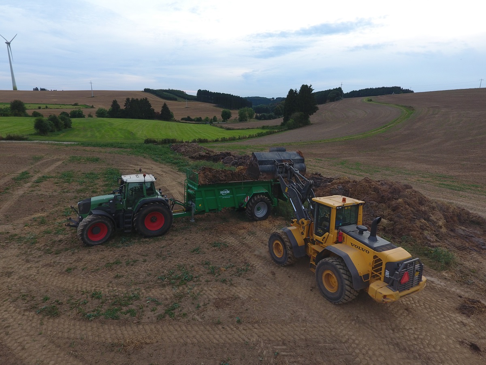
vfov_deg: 66.0
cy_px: 182
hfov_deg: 81.7
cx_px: 243
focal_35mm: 20
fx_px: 281
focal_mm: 3.61
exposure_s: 1/100
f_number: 2.8
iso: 125
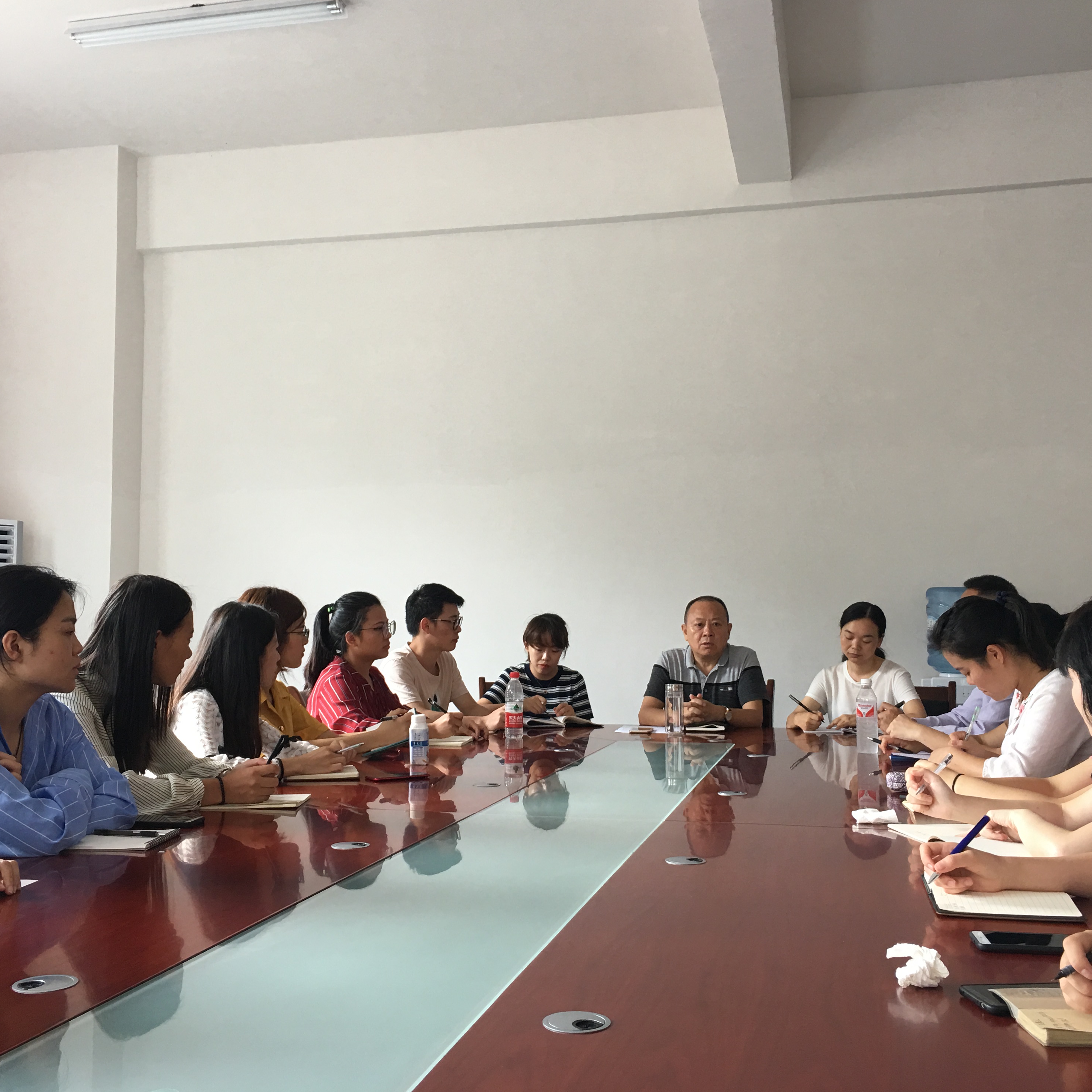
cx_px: 541
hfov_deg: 47.2
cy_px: 547
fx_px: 1249
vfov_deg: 47.2
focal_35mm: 35
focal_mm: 4.15
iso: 40
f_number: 2.2
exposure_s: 1/33
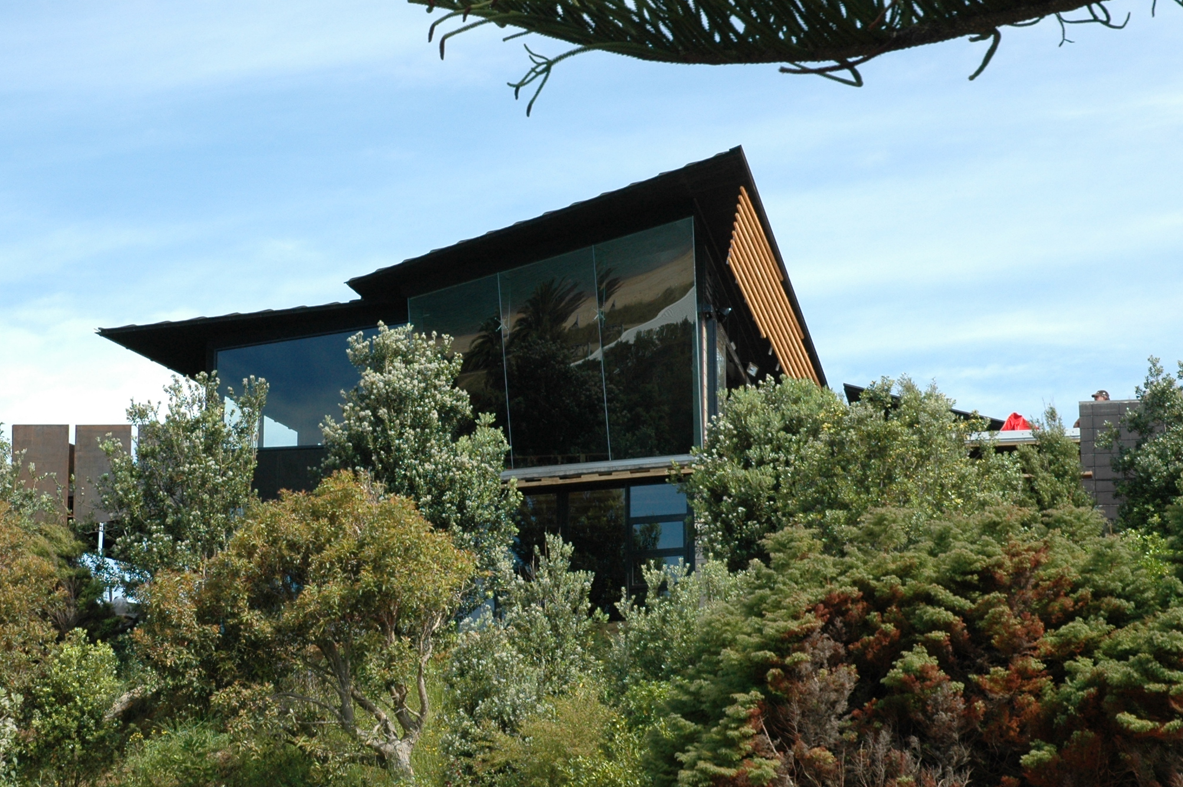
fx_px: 3546
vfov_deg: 12.7
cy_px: 380
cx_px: 421
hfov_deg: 18.9
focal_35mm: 108
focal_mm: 48
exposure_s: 1/320
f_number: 9
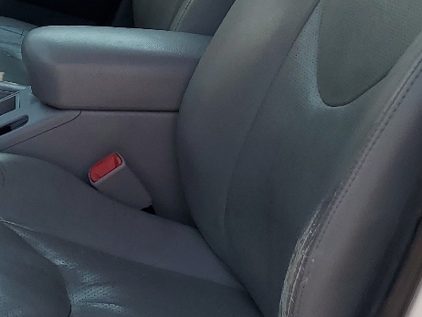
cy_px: 23
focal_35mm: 90
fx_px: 1098
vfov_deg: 16.2
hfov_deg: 20.8
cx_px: -35
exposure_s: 1/1111
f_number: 1.5
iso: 50
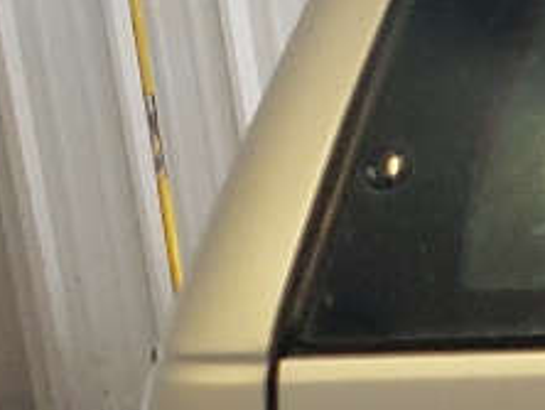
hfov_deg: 9.0
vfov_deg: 7.8
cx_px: 1515
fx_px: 2947
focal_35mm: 187
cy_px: 665
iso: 129
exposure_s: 1/60.2
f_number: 1.5
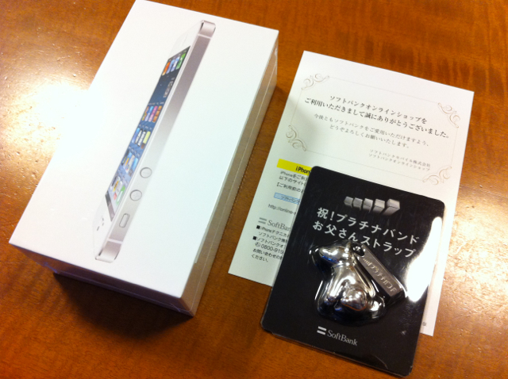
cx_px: 254
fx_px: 513
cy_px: 190
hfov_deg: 52.7
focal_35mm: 35
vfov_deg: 40.6
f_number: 2.8
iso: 160
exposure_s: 1/15
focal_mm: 3.85
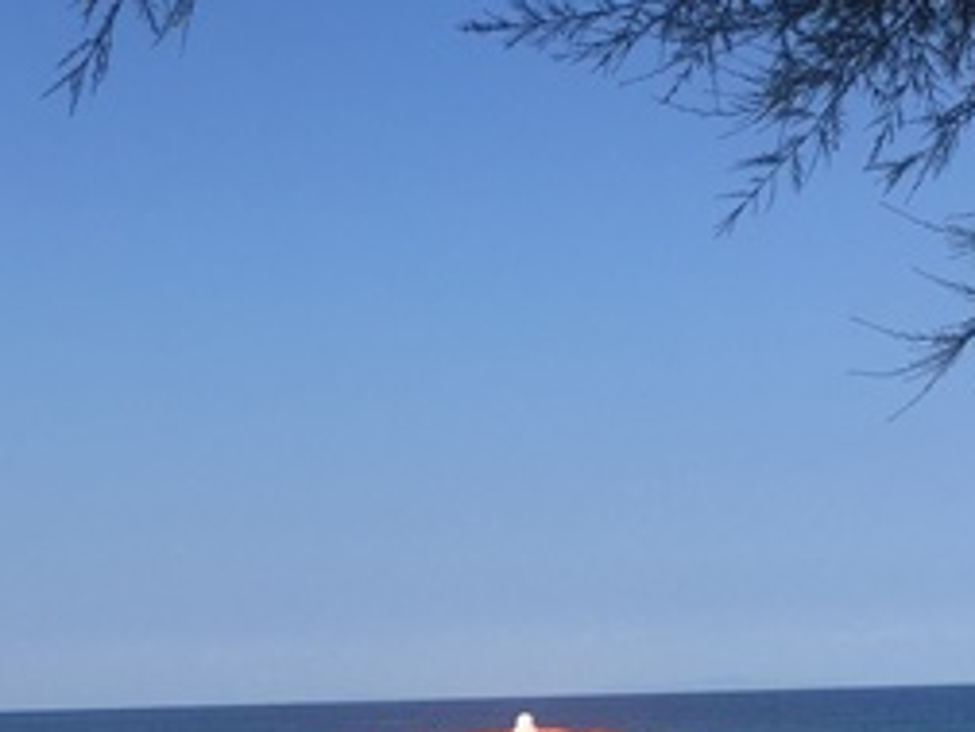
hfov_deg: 21.3
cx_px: 491
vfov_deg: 15.3
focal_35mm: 92
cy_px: 941
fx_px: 2591
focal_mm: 4.15
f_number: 2.2
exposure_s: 1/2326
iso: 32
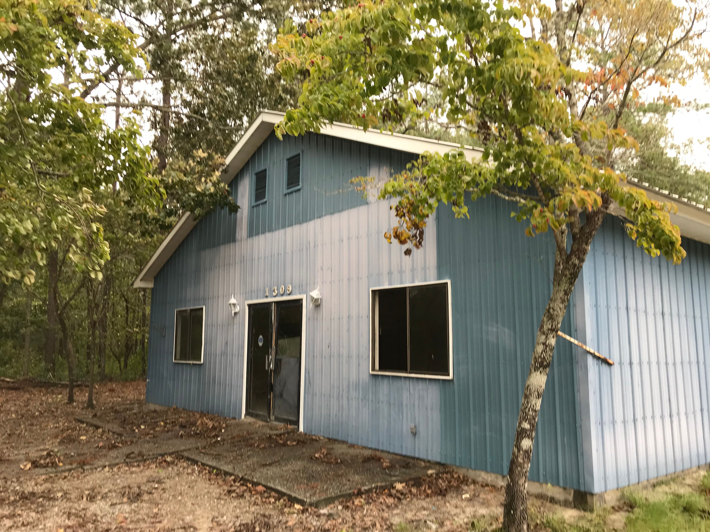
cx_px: 355
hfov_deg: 63.4
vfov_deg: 49.7
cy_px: 266
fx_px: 574
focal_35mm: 28
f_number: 1.8
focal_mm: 3.99
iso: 25
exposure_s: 1/40
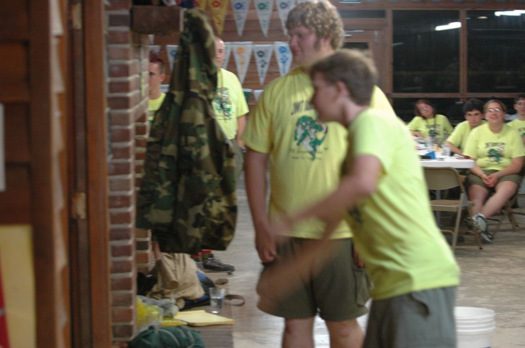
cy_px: 174
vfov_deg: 13.0
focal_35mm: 105
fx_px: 1529
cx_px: 262
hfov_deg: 19.5
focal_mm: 70
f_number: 2.8
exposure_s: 1/30
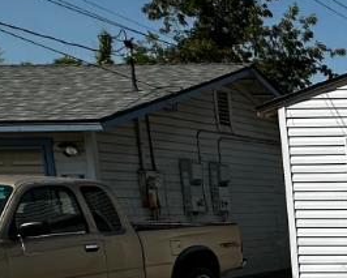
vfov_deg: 18.7
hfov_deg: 17.9
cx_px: 678
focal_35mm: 77
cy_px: 344
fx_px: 791
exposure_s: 1/4000
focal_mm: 2.22
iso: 50
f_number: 2.2
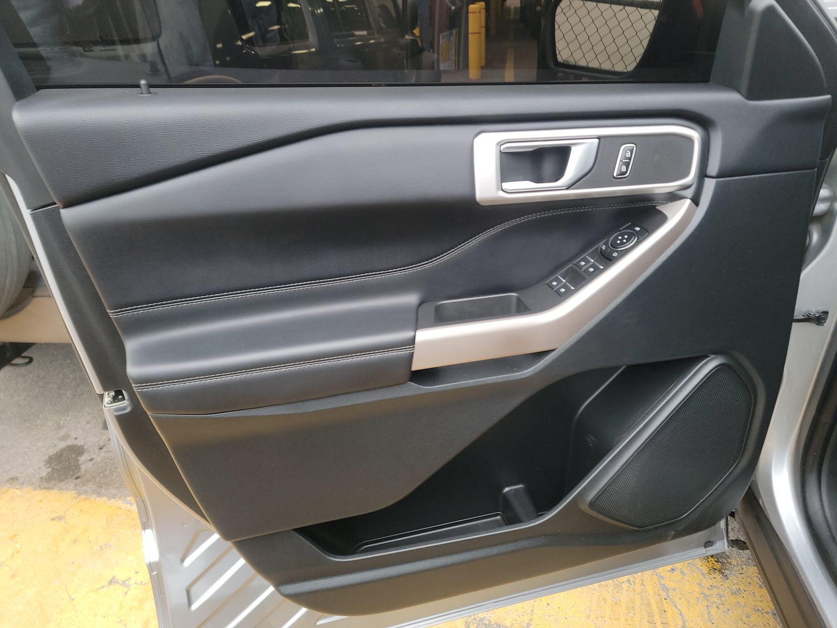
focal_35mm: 24
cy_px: 314
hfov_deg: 71.6
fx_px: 580
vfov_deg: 56.8
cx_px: 418
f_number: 1.8
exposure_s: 1/59
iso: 224
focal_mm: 6.7
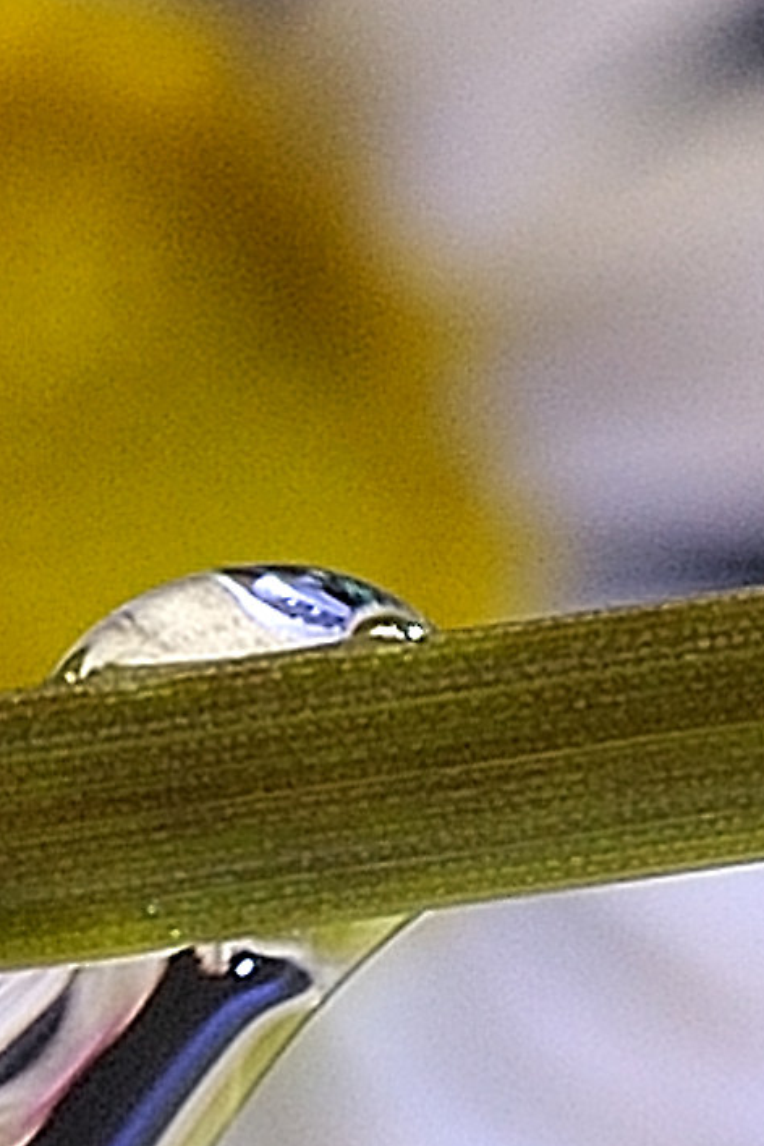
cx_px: 179
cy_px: 775
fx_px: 11332
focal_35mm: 356
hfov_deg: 3.9
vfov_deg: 5.8
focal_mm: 105
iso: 200
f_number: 11
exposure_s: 3
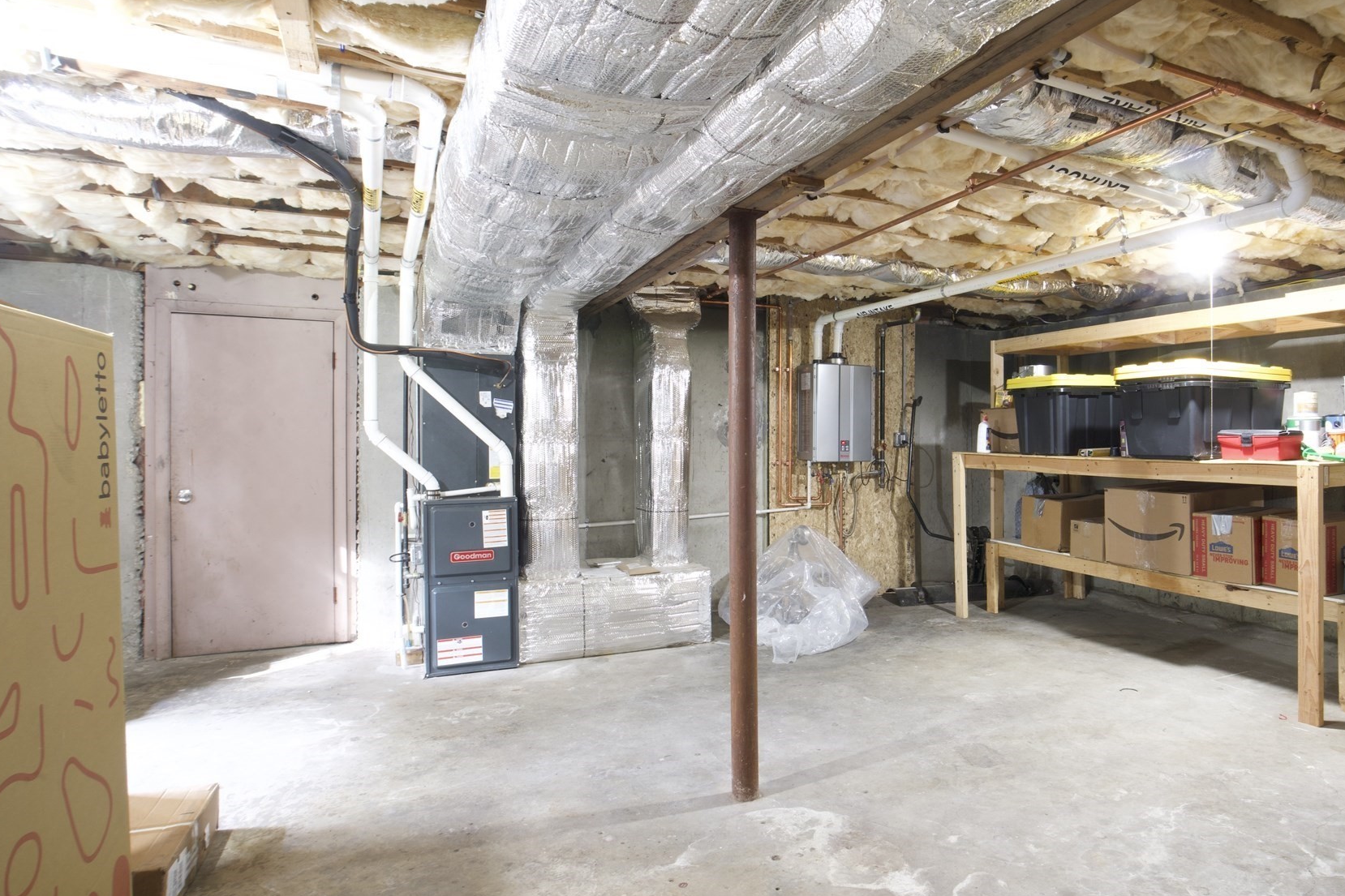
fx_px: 784
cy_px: 433
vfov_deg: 59.5
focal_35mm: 21
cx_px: 824
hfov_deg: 80.0
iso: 500
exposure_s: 8
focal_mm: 17
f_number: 16
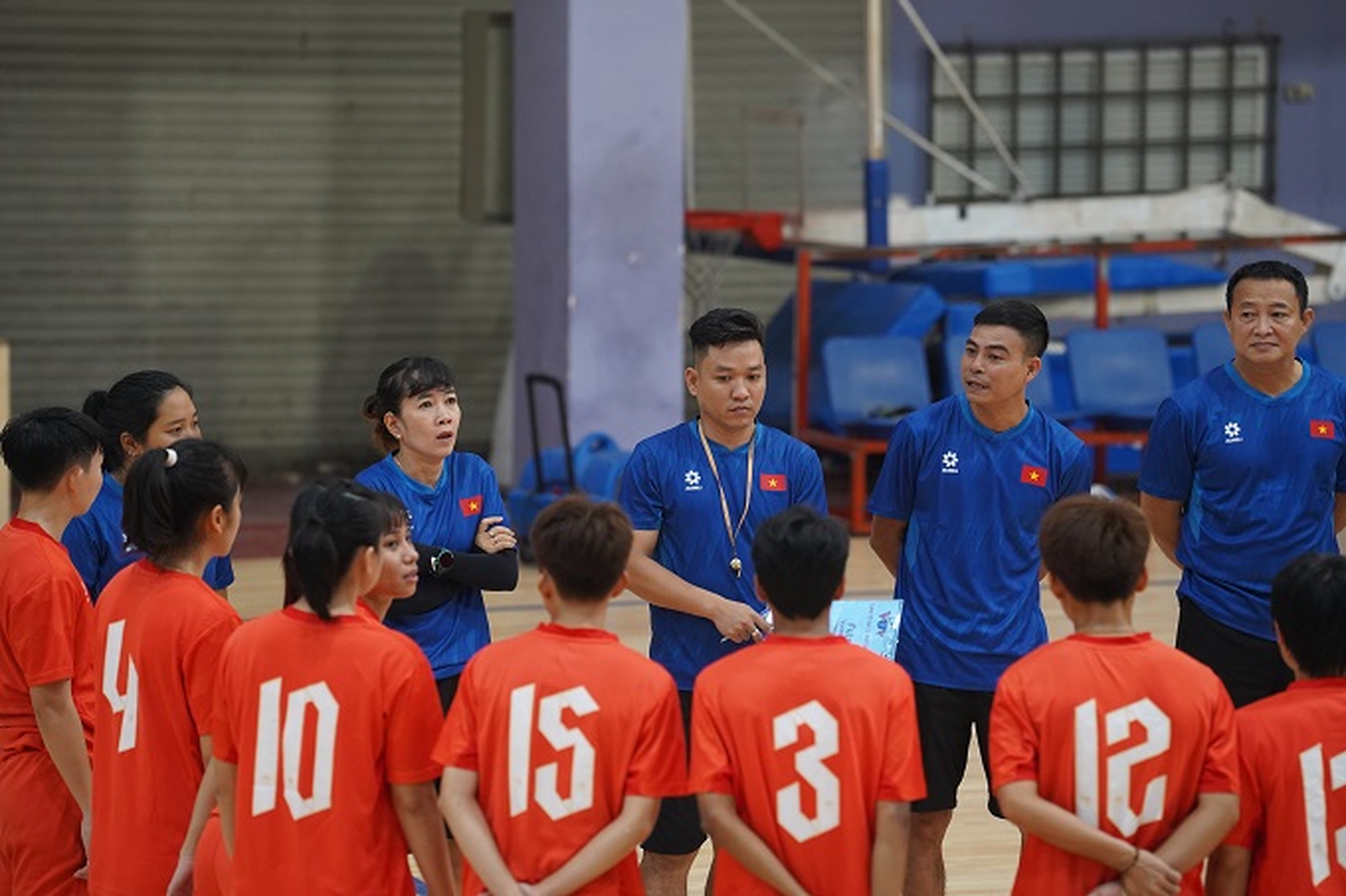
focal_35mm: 200
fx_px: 7476
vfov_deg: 6.9
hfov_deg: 10.3
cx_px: 673
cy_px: 448
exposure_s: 1/160
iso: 2500
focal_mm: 200
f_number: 4
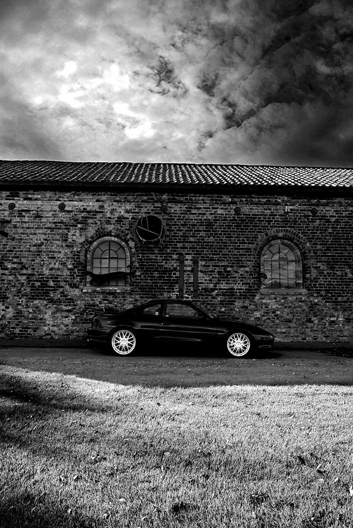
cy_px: 264
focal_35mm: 26
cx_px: 176
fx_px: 374
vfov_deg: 70.4
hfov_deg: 50.5
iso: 200
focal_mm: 17
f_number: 9
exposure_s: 1/100
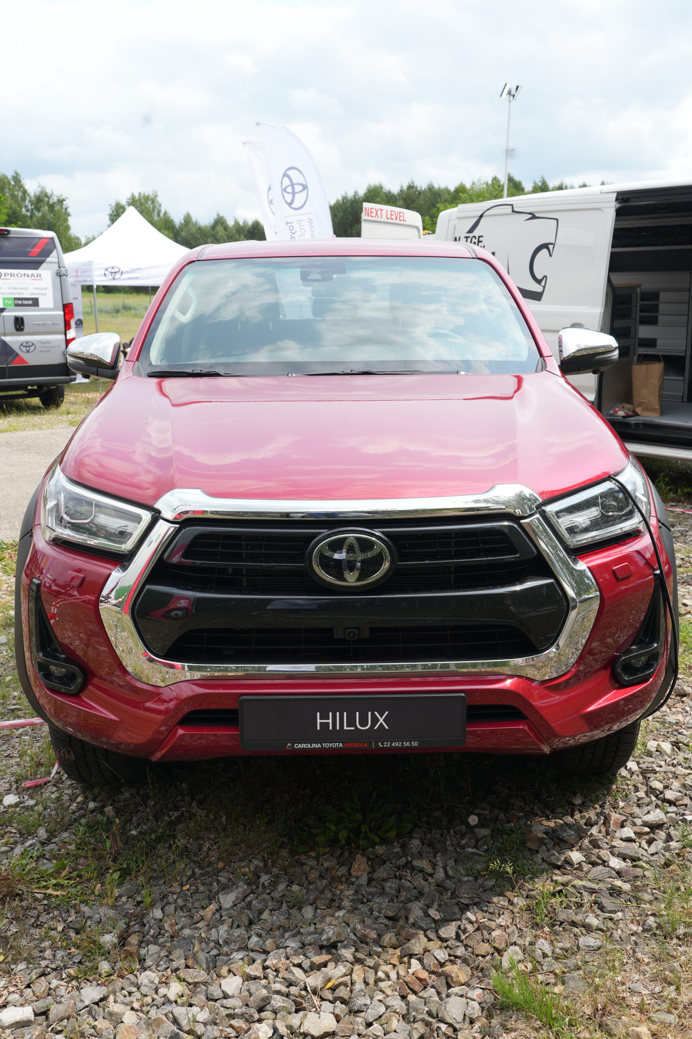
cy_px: 520
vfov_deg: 55.8
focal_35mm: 34
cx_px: 346
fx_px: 980
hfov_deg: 38.9
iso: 100
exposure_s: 1/160
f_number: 6.3
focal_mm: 34
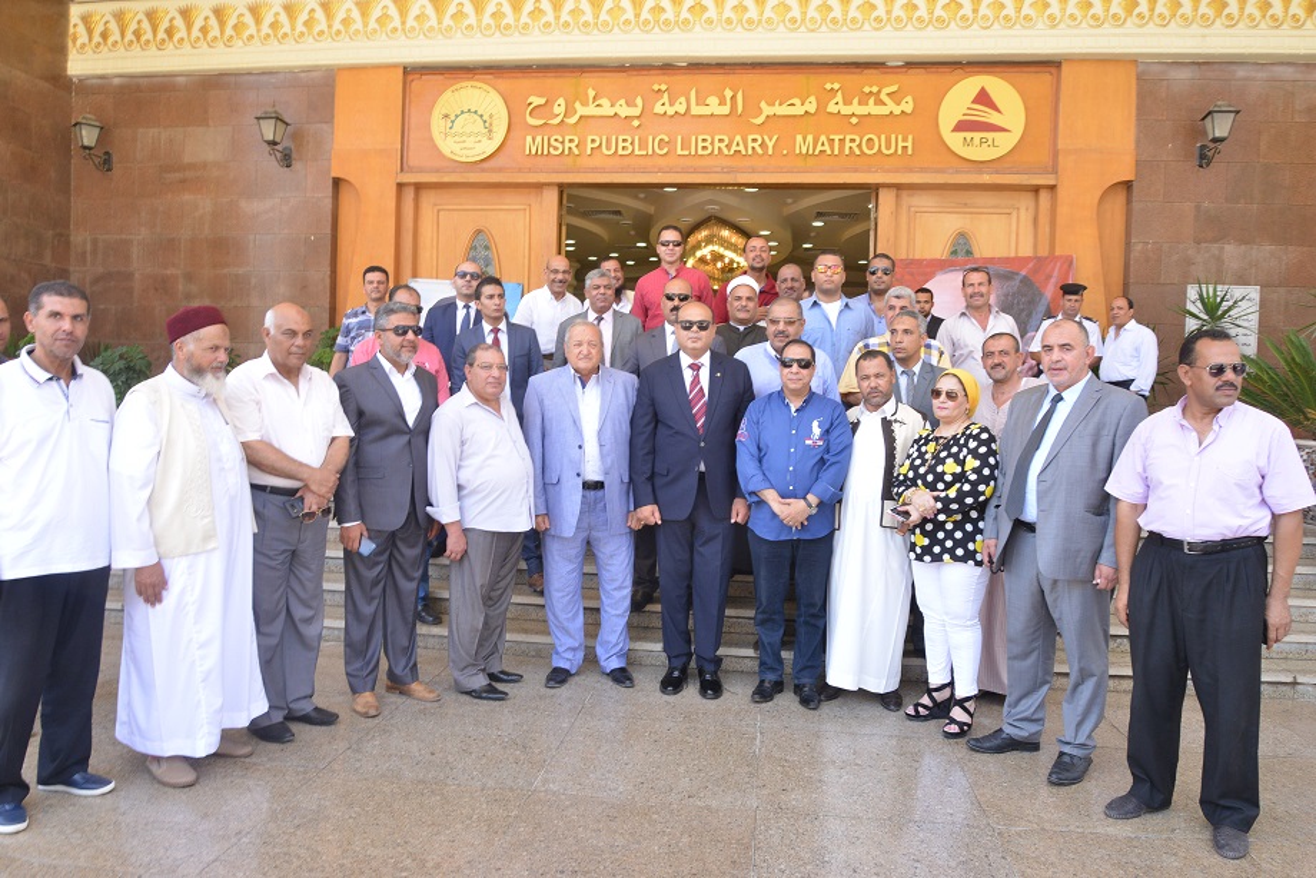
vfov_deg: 53.2
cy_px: 439
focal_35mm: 24
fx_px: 878
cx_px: 658
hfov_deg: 73.7
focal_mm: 24
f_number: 10
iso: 1000
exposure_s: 1/80
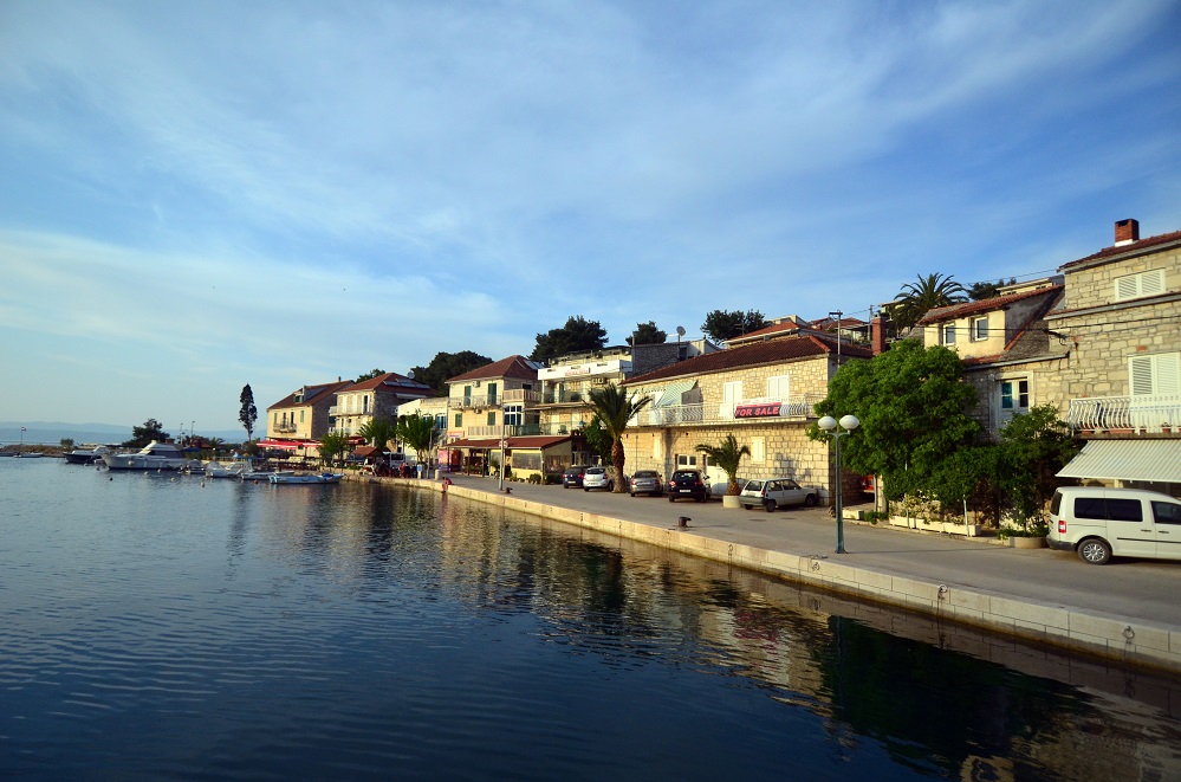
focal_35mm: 18
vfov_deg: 67.1
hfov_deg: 90.1
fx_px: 589
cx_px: 590
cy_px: 391
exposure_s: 1/6400
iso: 800
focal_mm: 12
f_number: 4
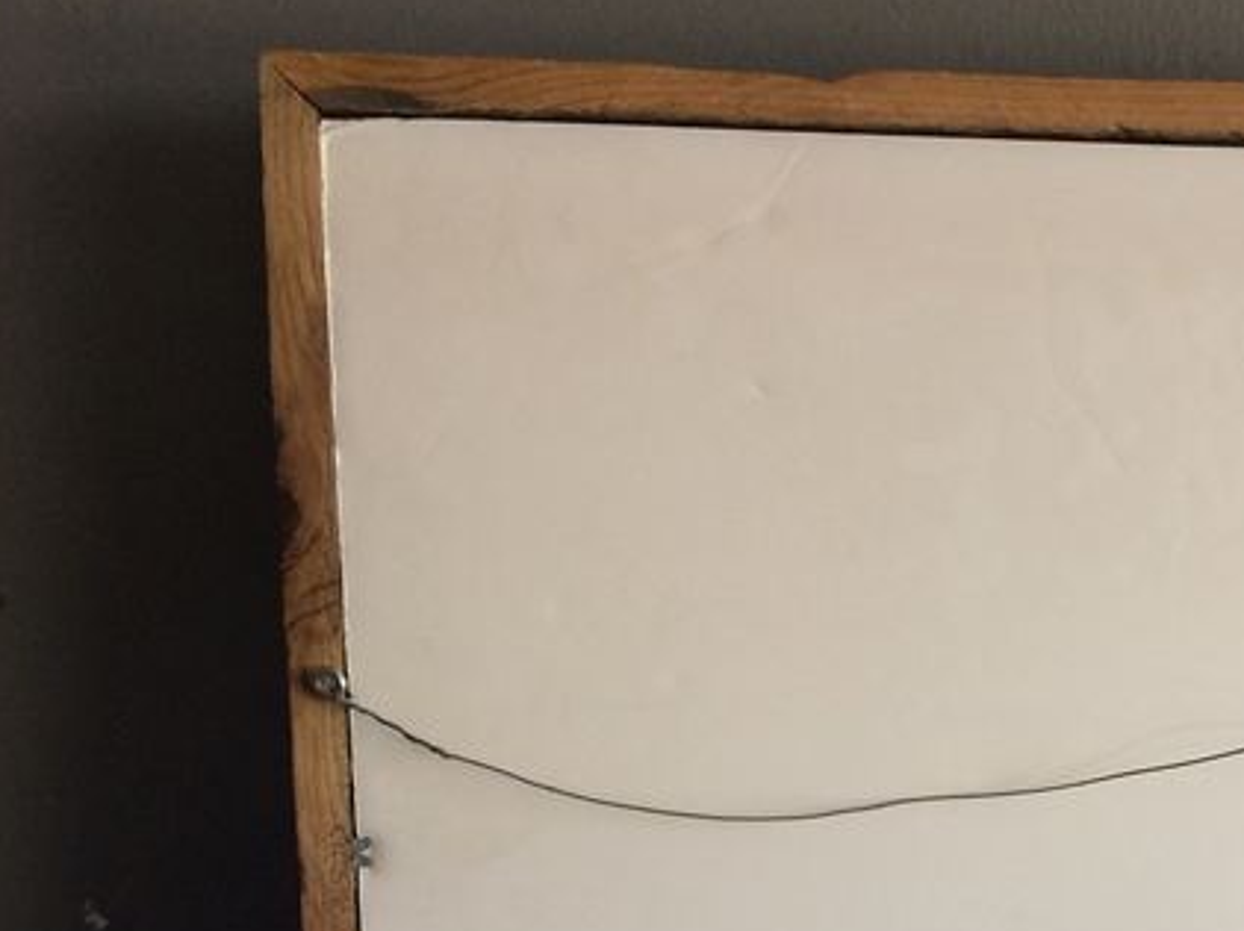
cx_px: 1247
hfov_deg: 28.4
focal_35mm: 64
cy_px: 885
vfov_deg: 22.2
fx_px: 2299
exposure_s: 1/40
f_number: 2.2
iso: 40
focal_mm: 4.12
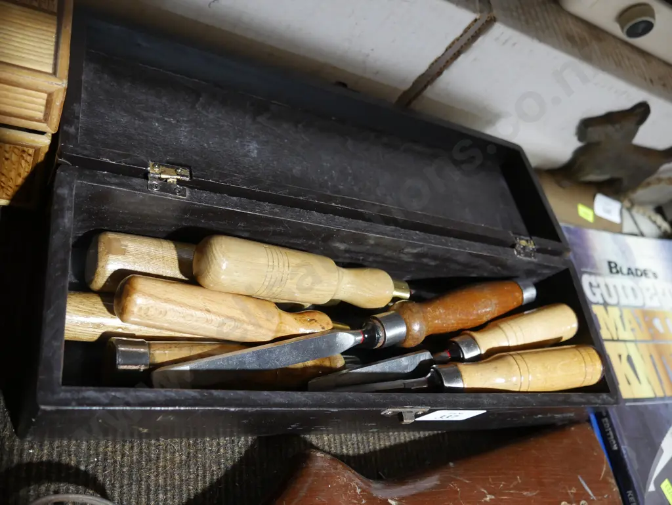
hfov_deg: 59.9
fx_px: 583
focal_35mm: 30
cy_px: 252
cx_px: 336
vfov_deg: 46.8
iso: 800
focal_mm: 15
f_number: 3.6
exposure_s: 1/60
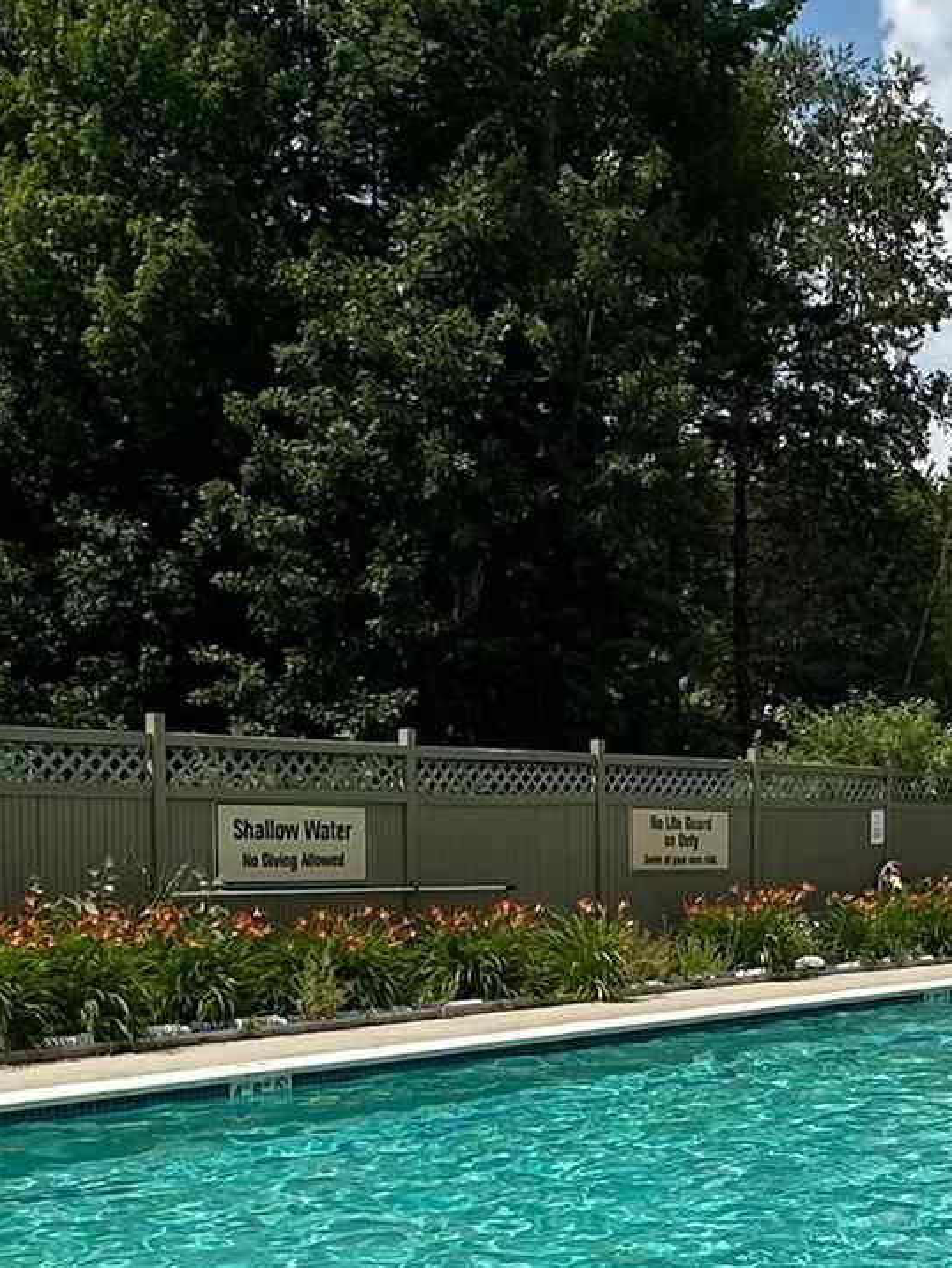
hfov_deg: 23.7
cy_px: 976
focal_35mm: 60
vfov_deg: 31.5
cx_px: 874
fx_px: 2199
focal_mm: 2.22
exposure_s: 1/3125
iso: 50
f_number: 2.2
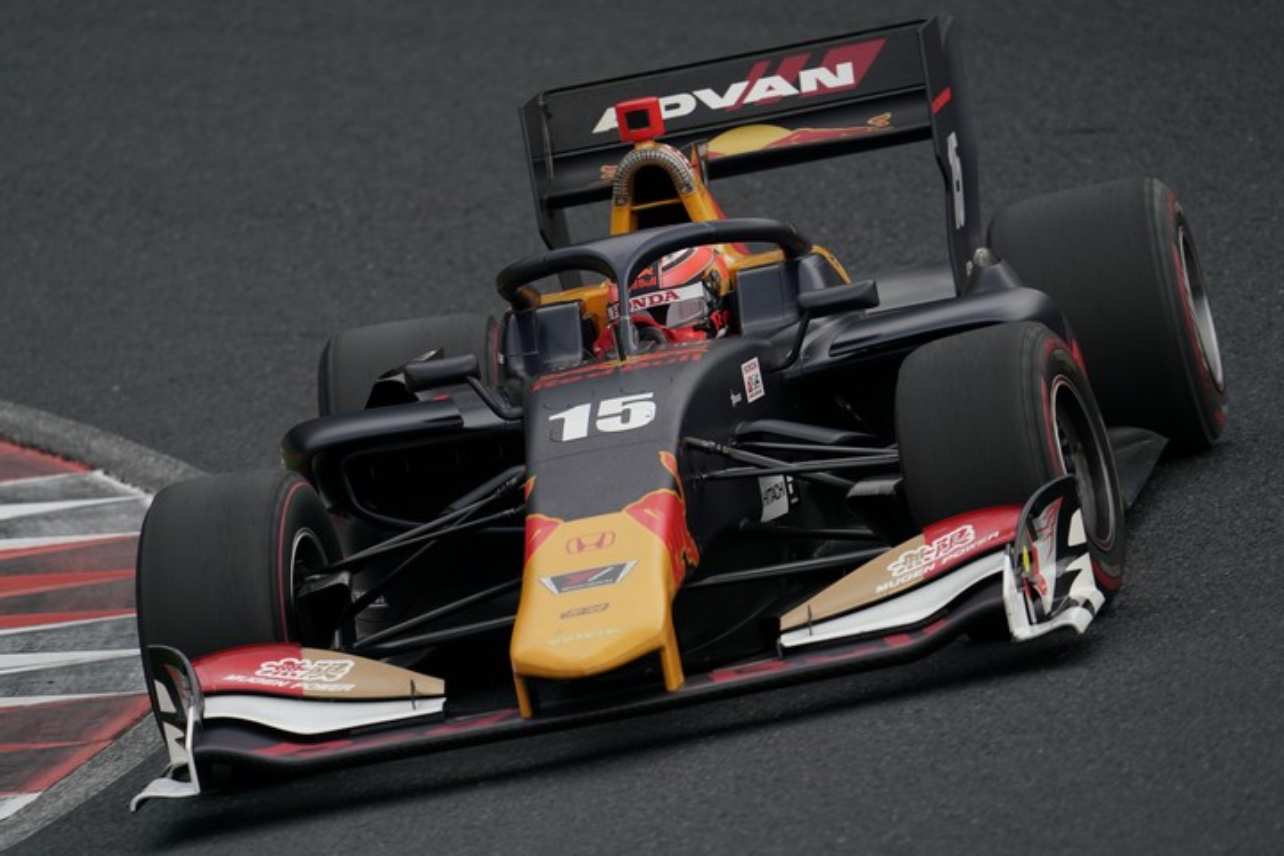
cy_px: 428
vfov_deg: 2.3
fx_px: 21398
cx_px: 642
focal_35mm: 600
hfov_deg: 3.4
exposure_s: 1/800
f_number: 7.1
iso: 320
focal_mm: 600
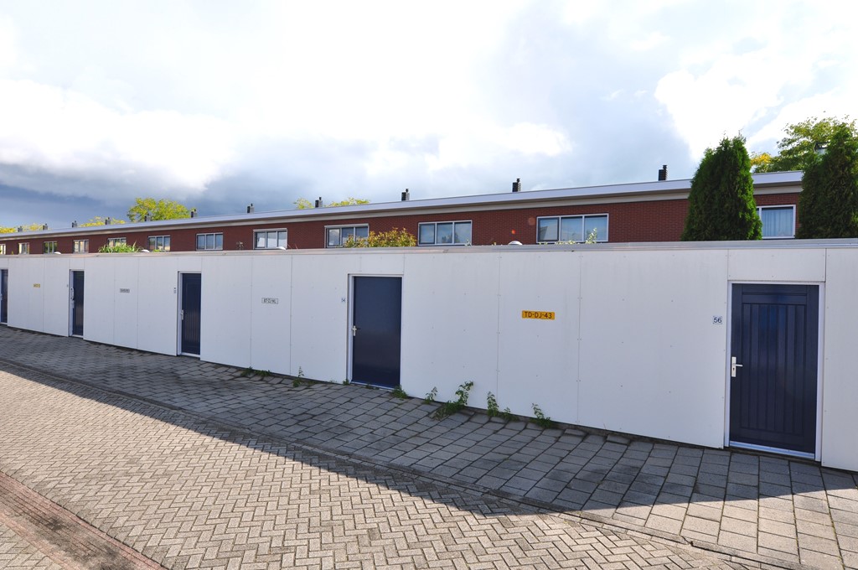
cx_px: 429
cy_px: 285
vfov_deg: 59.4
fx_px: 500
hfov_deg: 81.3
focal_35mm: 21
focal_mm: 14
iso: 200
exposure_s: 1/250
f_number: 10
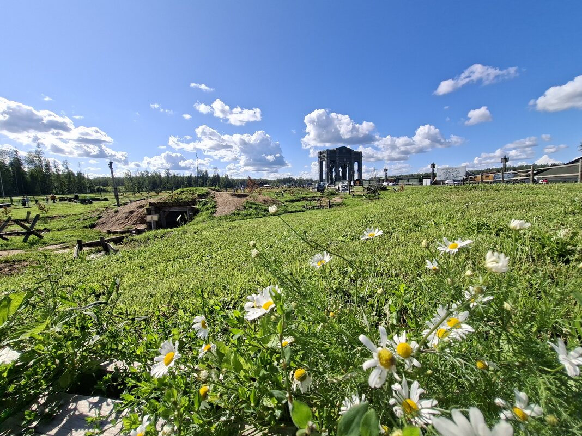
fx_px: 219
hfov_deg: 106.2
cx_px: 291
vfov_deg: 89.9
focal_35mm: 13
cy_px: 218
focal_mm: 1.74
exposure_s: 1/1567
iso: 40
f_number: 2.2
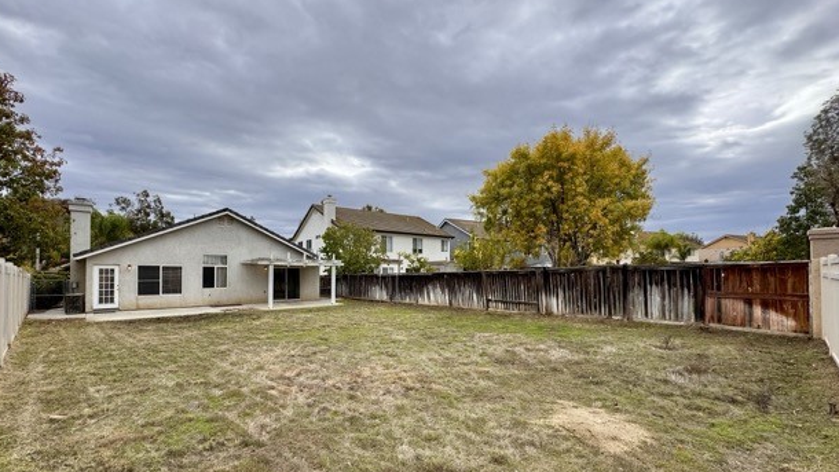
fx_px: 356
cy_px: 268
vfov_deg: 66.8
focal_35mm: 16
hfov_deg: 99.4
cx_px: 421
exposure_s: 1/932
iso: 50
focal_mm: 2.22
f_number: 2.2
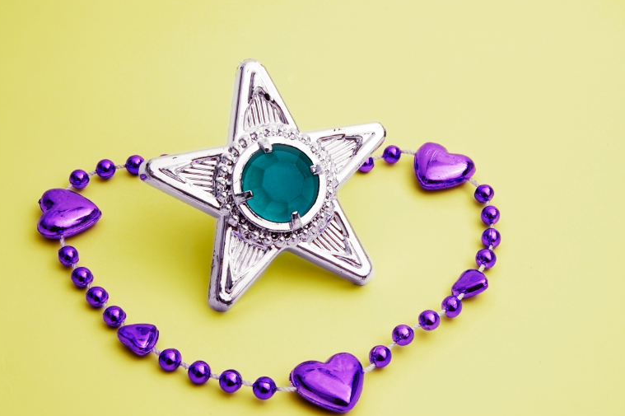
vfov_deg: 18.0
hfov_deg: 26.8
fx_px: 1311
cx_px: 298
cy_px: 224
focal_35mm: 76
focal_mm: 45
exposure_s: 4
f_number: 32
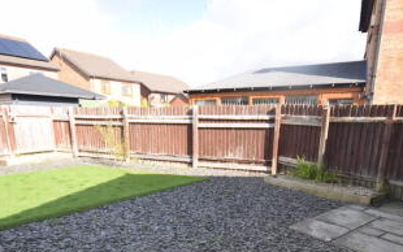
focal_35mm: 26
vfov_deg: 46.0
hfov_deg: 70.9
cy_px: 194
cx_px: 200
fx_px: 283
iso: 100
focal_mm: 11
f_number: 6.3
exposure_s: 1/160
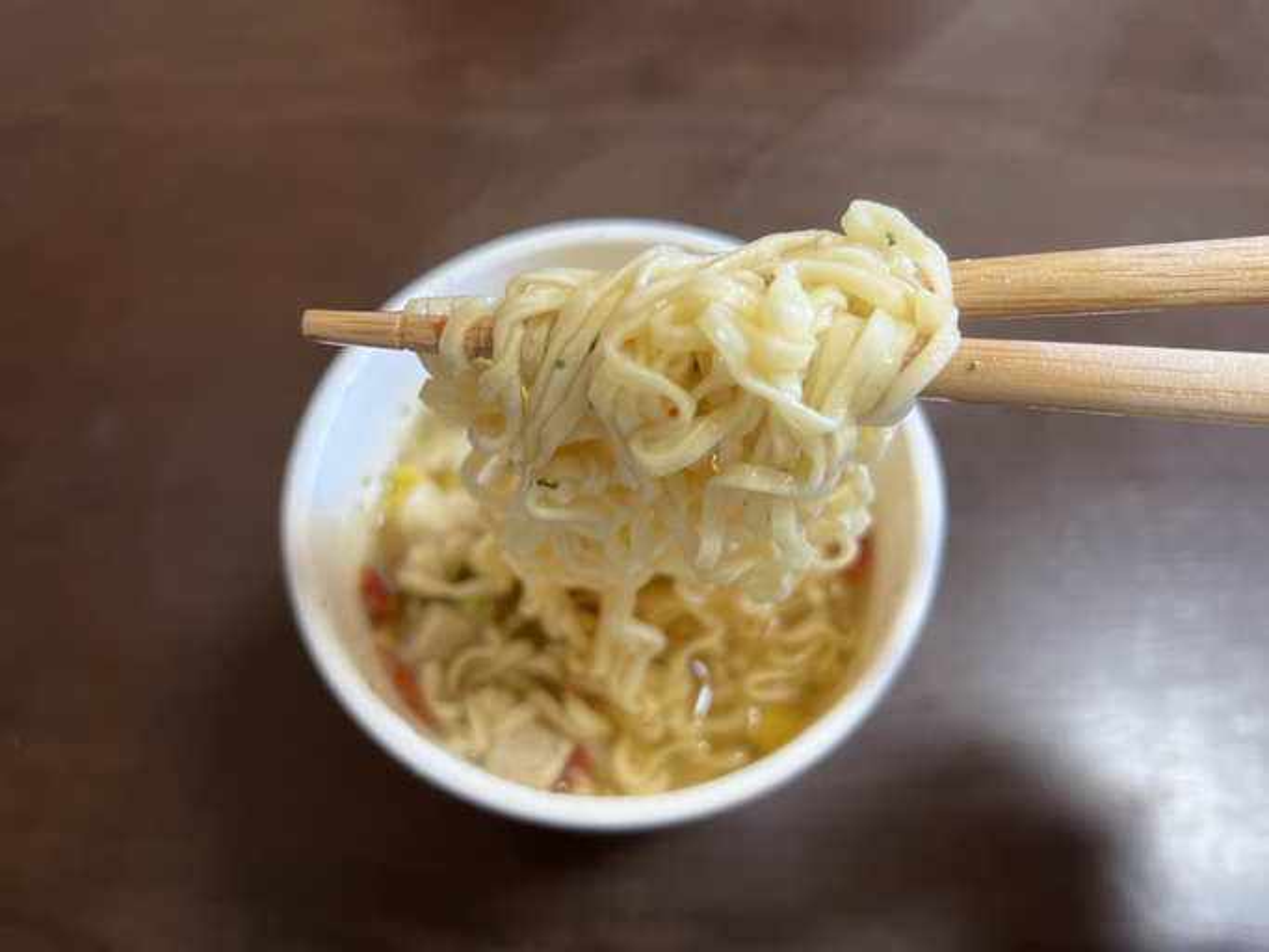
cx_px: 634
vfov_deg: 53.0
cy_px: 476
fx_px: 953
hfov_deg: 67.3
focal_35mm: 26
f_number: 1.5
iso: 160
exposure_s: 1/50
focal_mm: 5.7
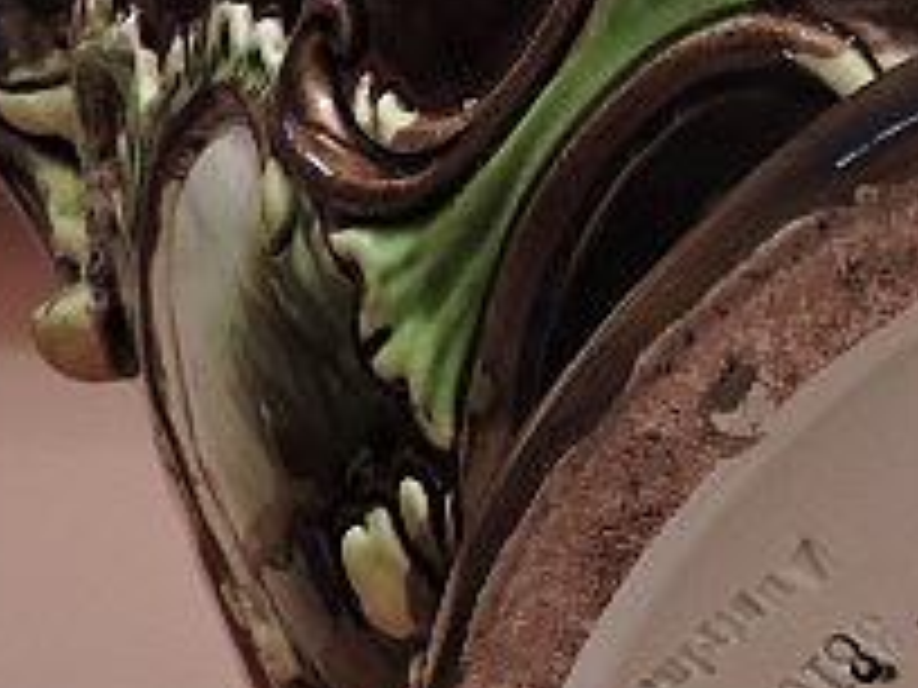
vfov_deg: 7.2
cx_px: 1084
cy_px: 1043
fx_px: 5410
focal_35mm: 204
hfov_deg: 9.6
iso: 400
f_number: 4.2
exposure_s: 1/13
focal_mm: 11.6
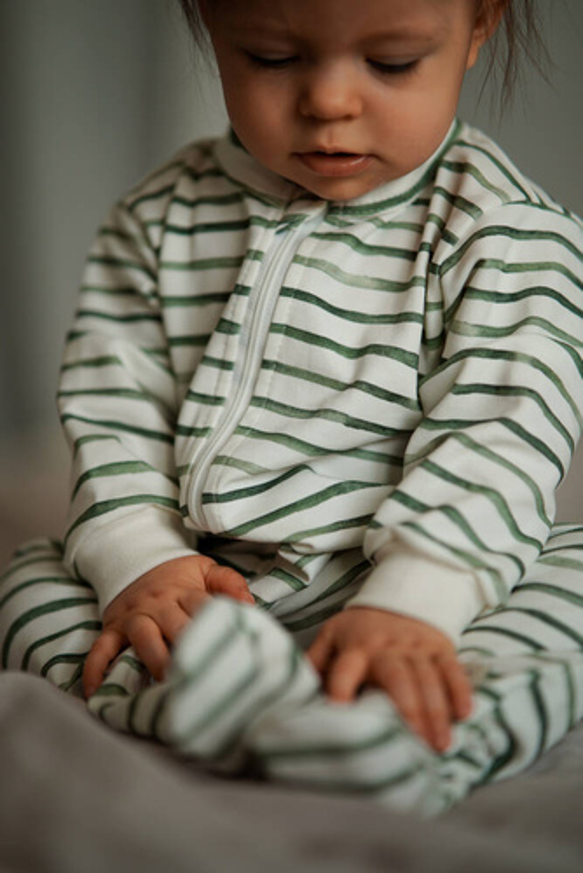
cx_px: 292
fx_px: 2062
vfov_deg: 23.9
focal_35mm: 85
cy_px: 436
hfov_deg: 16.1
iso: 125
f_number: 1.4
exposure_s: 1/320
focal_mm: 85
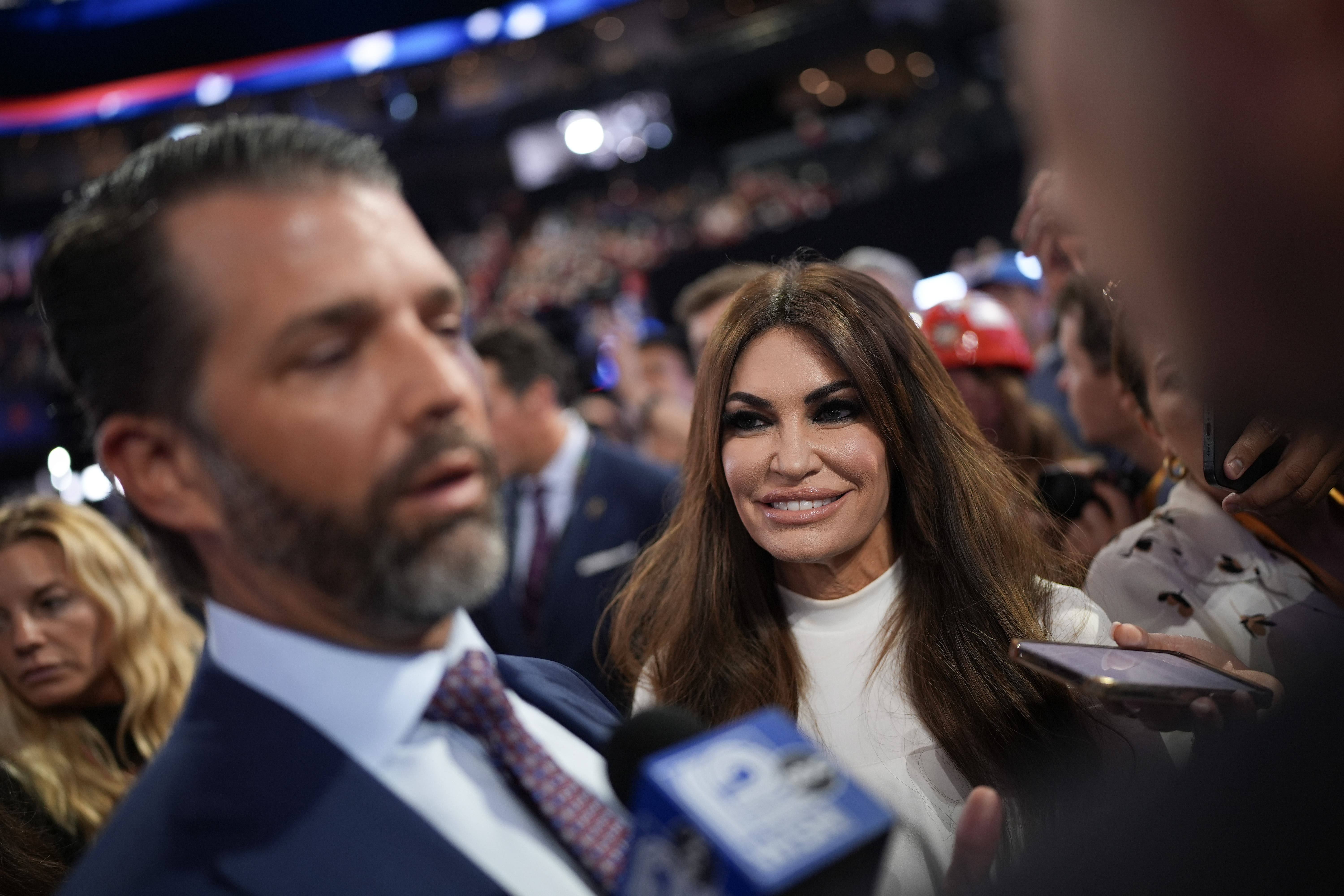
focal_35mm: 35
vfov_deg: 37.9
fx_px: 1307
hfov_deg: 54.4
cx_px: 672
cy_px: 448
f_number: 1.4
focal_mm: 35
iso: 800
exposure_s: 1/250
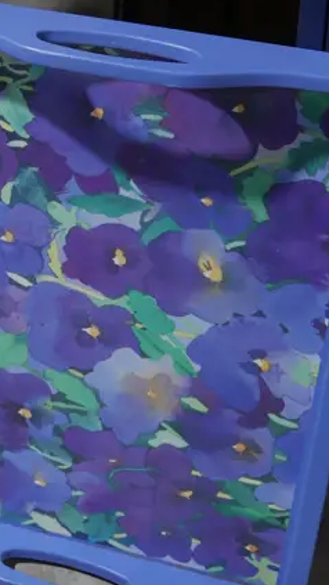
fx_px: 1473
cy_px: 90
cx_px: -133
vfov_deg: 22.1
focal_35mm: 95
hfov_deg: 12.3
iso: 320
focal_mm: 18
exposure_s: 1/60
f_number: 4
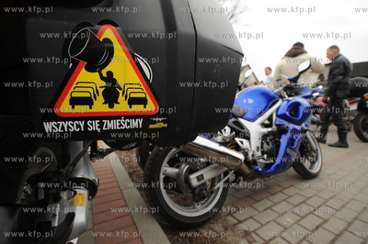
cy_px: 122
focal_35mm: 17
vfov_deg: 70.3
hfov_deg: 93.3
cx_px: 184
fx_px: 174
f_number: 8
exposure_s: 1/100
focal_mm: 17
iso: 400
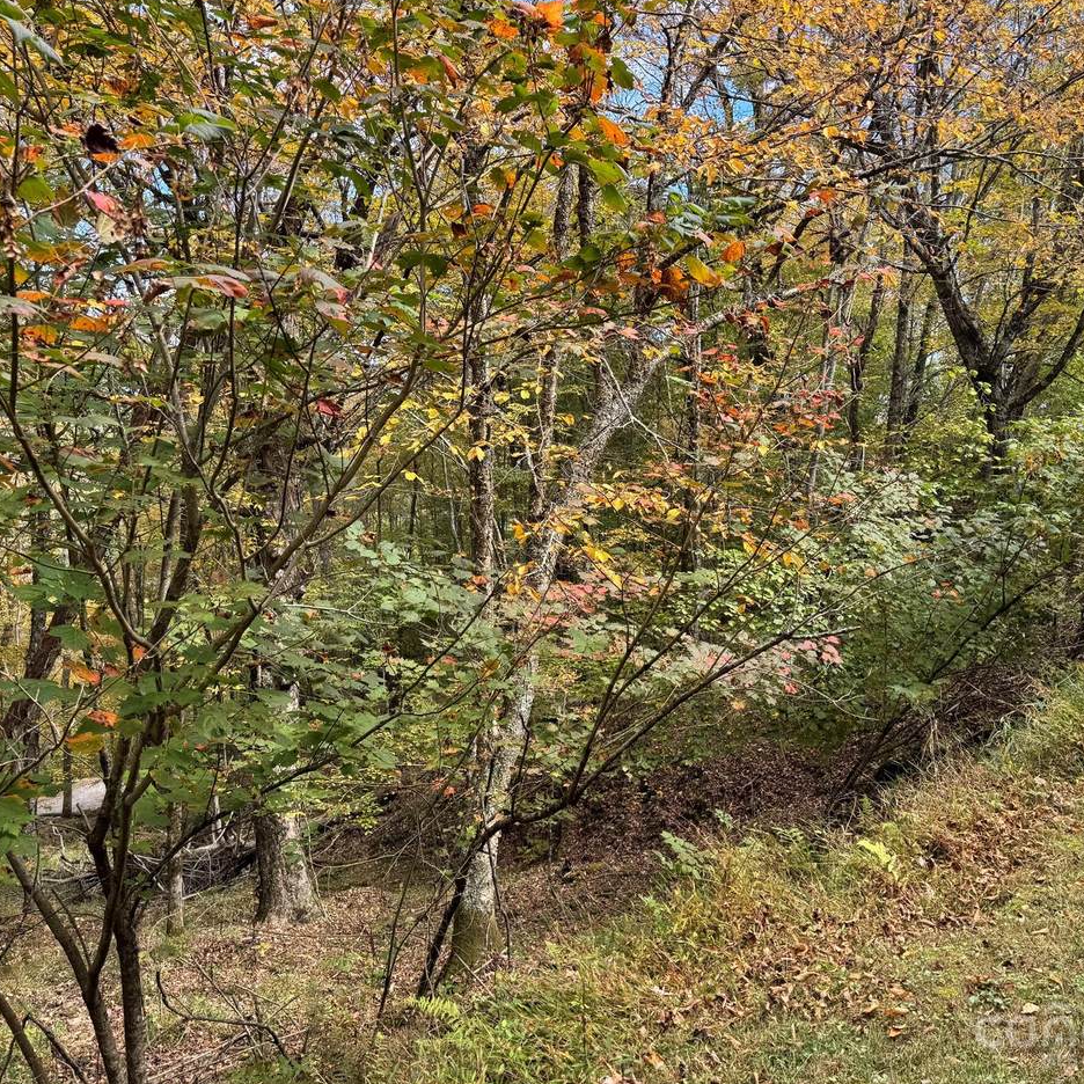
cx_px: 643
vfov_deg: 55.6
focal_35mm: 29
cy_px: 539
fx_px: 1027
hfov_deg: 55.3
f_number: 1.78
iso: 80
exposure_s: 1/544
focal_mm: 6.76
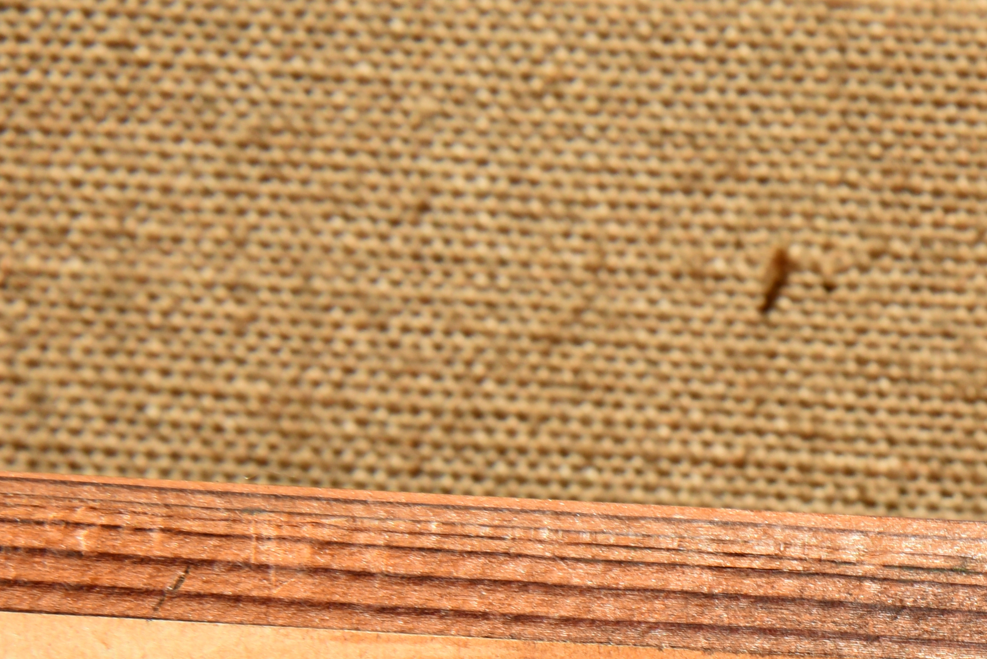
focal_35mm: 190
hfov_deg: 10.6
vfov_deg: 7.1
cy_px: 1051
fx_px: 5211
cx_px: 1292
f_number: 9
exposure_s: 1/125
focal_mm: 56
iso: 200
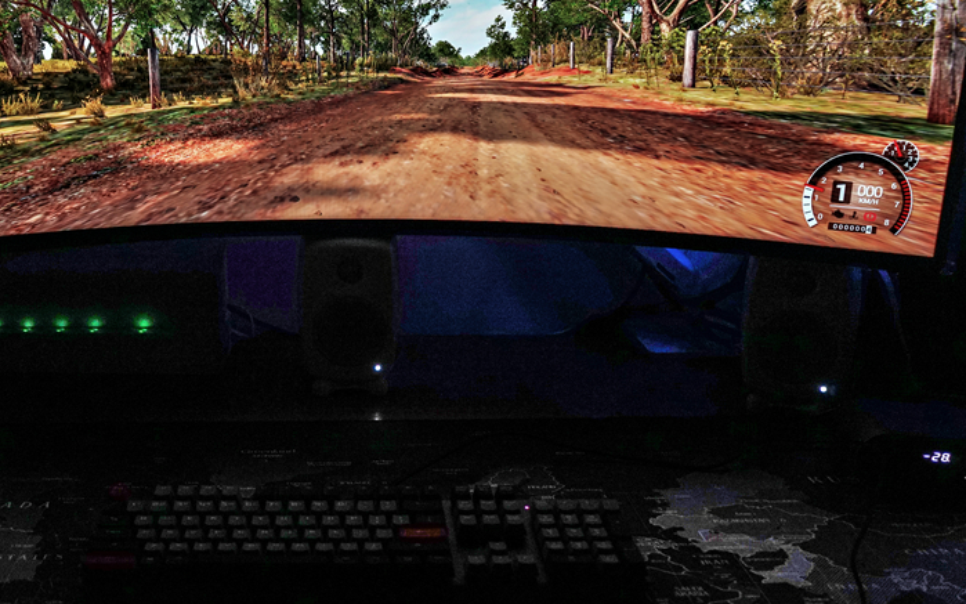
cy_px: 290
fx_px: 1053
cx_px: 347
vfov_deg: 32.0
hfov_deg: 48.7
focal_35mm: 40
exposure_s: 1/125
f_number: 3.5
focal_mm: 28
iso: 800
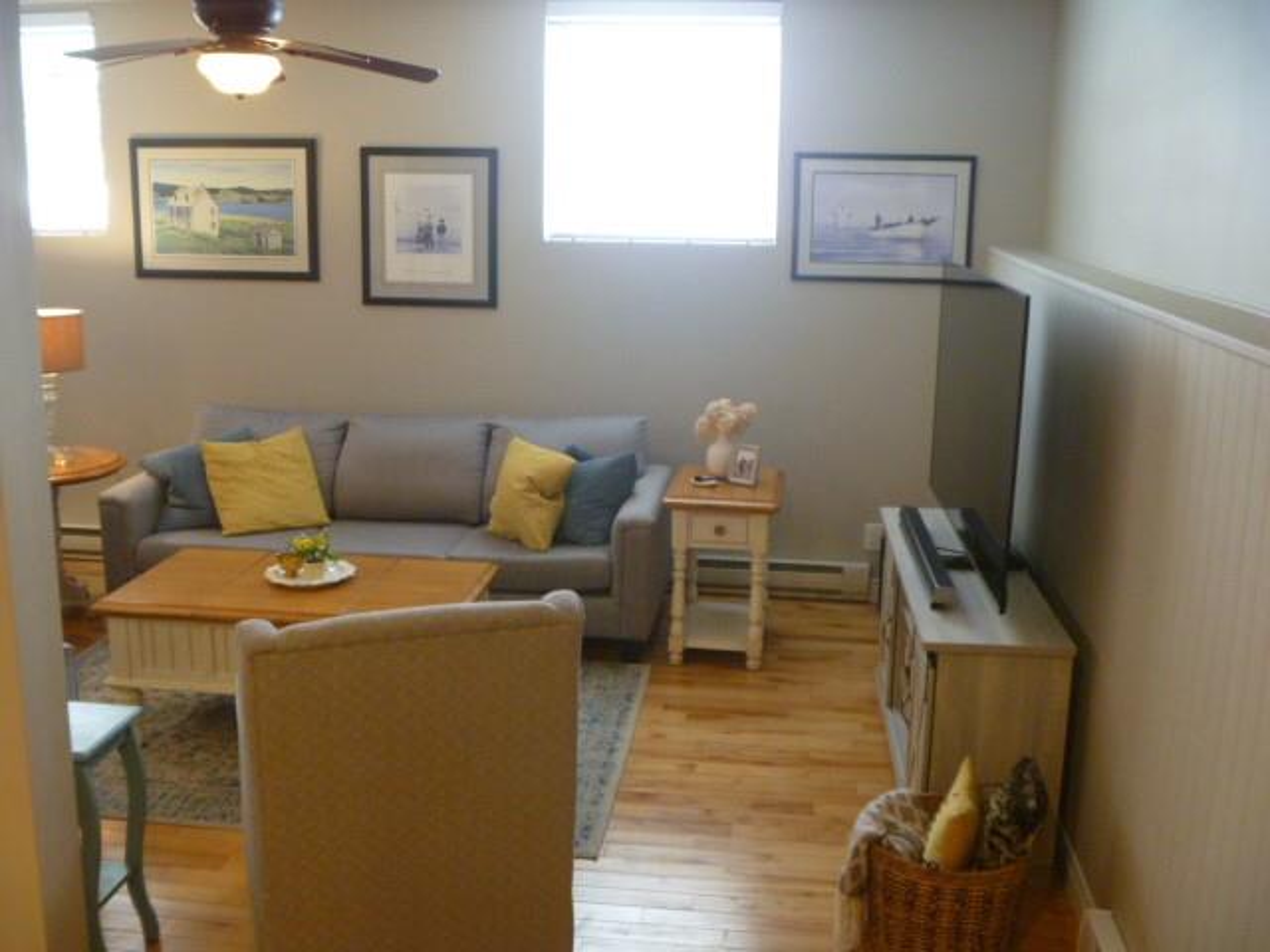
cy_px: 476
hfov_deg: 52.6
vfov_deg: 40.7
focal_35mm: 35
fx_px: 1284
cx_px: 635
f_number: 3.5
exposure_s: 1/15
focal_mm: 6.3
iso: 400
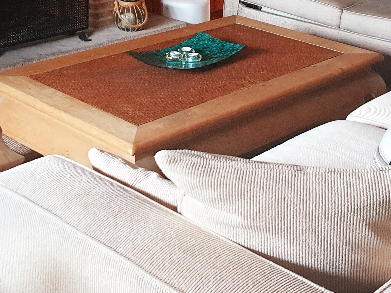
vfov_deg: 21.7
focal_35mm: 67
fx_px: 757
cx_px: 236
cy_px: 63
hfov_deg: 28.9
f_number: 1.5
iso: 400
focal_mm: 4.3
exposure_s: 1/50
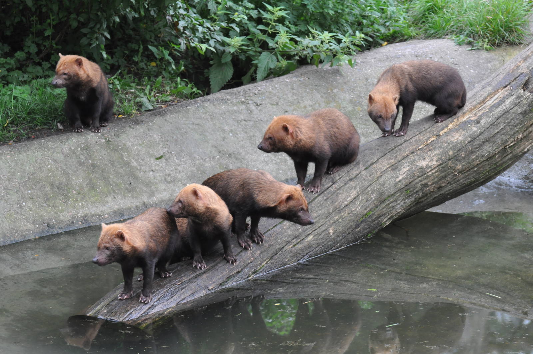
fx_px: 3106
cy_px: 177
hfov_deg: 9.8
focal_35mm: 210
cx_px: 266
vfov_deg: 6.5
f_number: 4.8
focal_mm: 140
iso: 800
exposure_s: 1/160
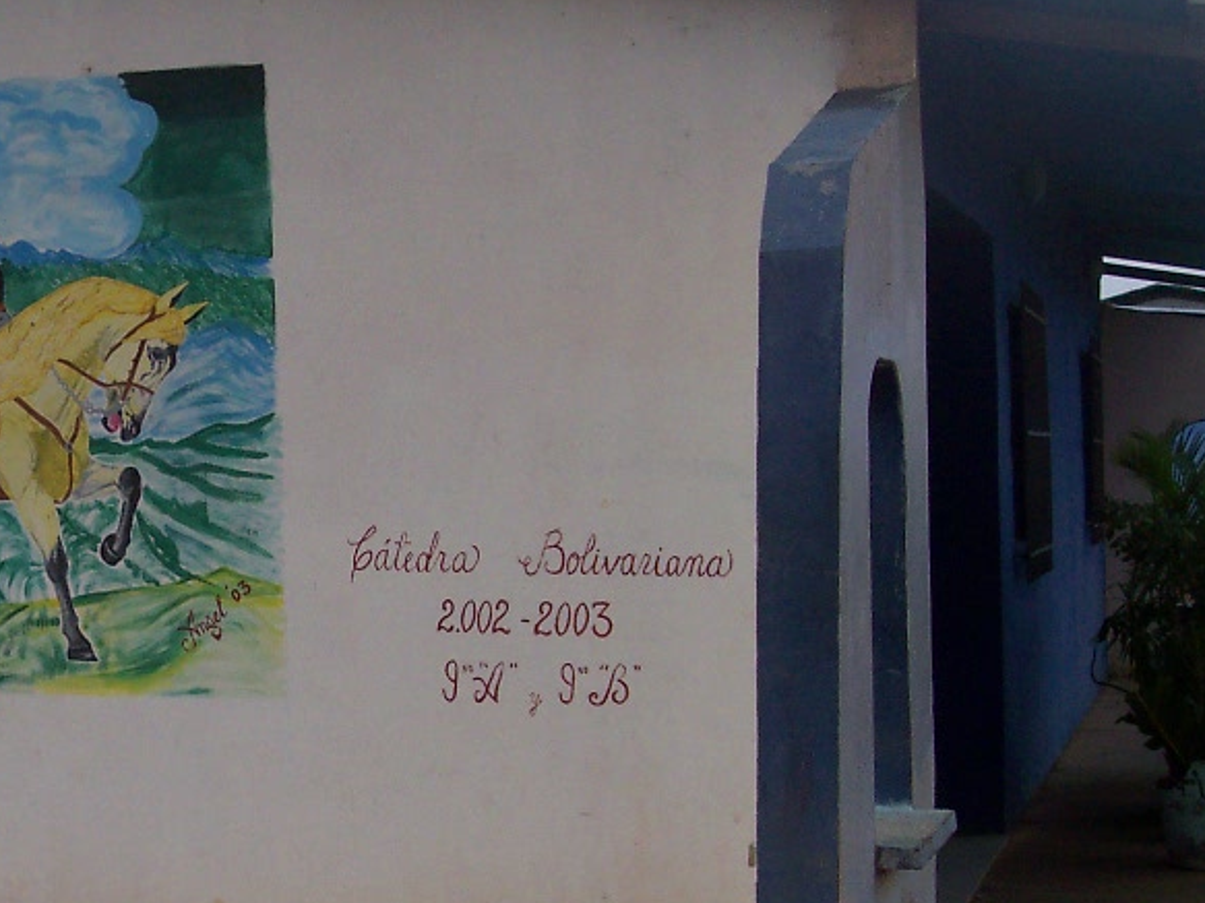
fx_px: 2923
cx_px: 81
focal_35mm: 84
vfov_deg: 17.6
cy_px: 448
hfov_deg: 22.6
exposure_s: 1/350
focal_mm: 8
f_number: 4.8
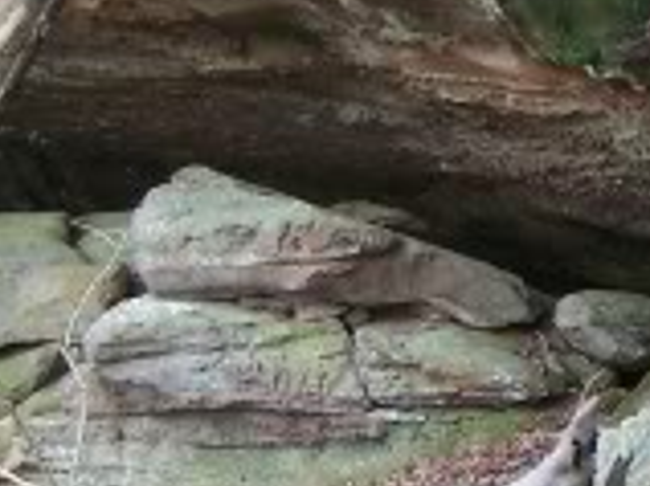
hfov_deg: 12.3
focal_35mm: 153
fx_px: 2871
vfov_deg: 9.6
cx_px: 977
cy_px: 457
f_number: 2.8
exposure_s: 1/80
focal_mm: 6.3
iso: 80
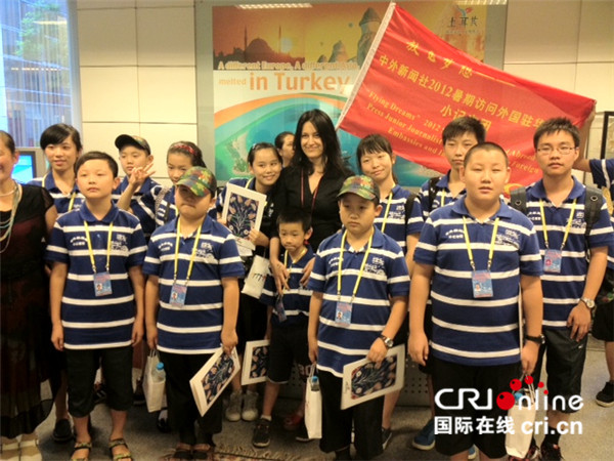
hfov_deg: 52.6
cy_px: 230
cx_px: 307
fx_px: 621
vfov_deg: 40.7
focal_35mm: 35
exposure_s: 1/20
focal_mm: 4.28
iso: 200
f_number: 2.4
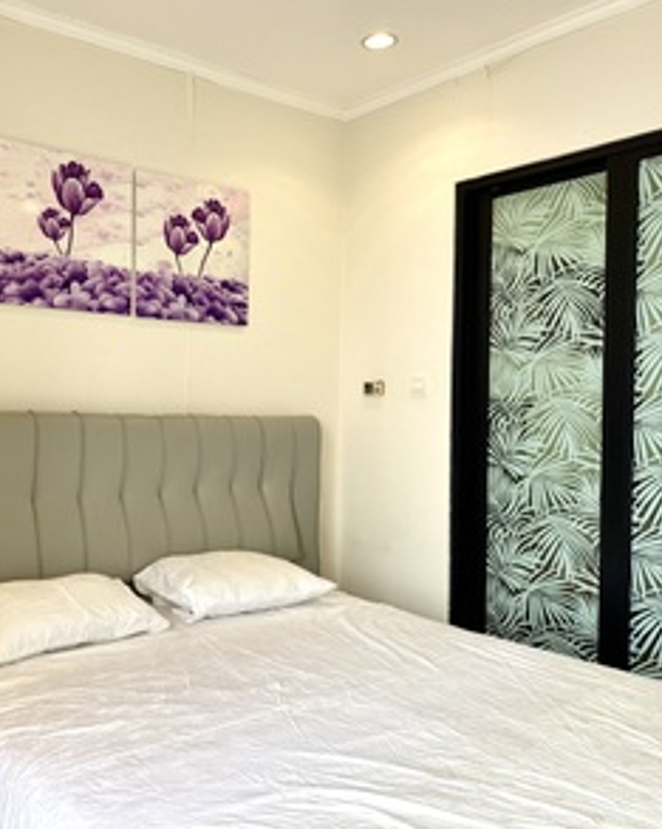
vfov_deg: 55.7
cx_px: 173
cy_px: 416
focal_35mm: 32
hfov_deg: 44.4
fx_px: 785
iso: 64
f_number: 1.78
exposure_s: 1/121
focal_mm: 6.76
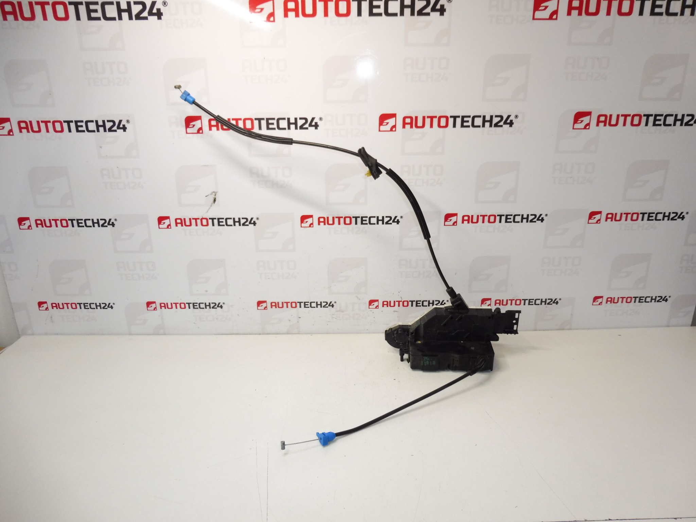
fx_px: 483
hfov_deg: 71.6
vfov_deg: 56.8
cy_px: 261
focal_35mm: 24
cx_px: 348
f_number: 3.5
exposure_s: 1/125
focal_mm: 4.3
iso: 200
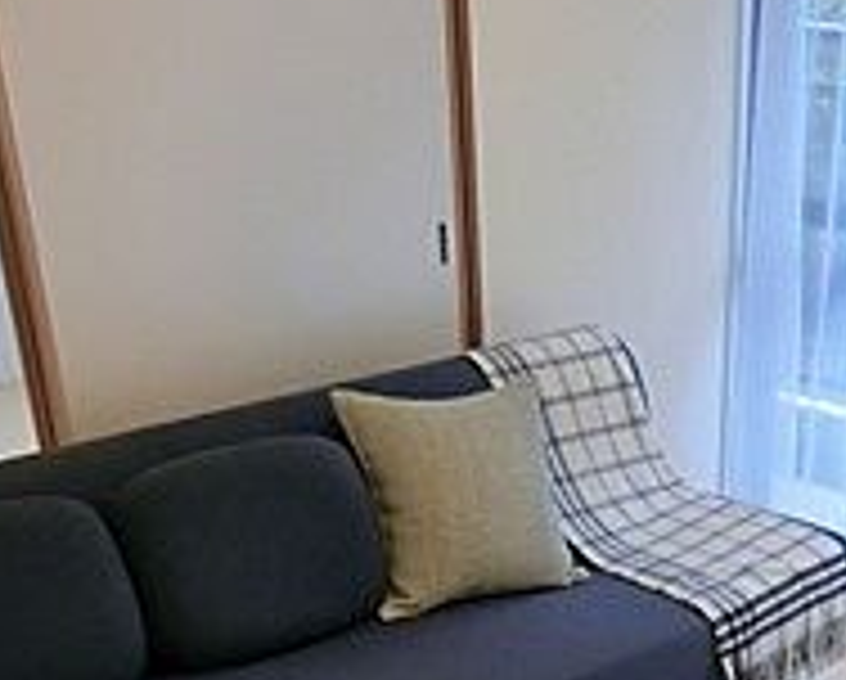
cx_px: 706
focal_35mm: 63
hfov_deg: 29.1
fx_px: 1580
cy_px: 1009
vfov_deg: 20.8
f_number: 2.7
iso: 400
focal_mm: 4.06
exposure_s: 1/125
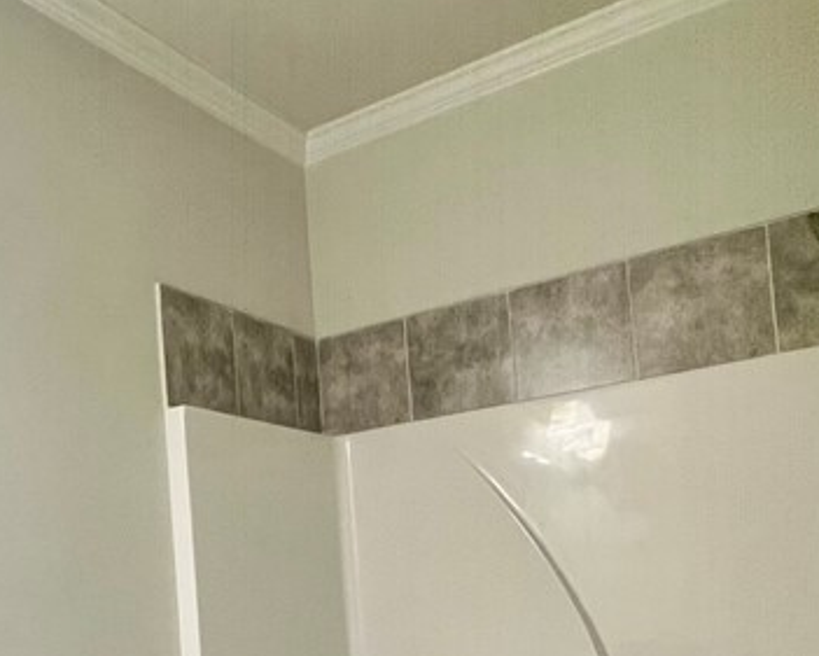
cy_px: 579
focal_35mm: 37
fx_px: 897
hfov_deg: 47.3
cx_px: 210
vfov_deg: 37.7
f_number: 1.8
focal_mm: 1.57
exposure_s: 1/120
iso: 250
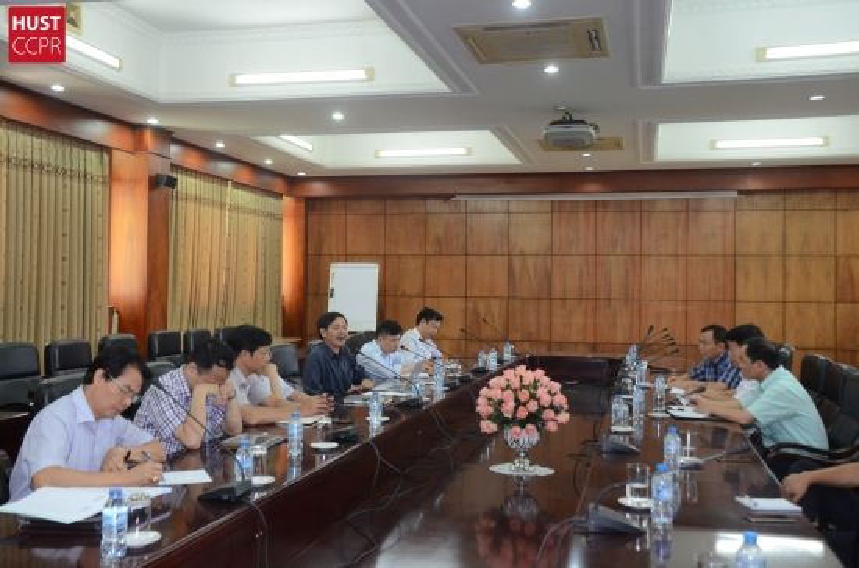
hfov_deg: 53.2
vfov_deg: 36.7
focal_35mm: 36
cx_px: 430
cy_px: 284
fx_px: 857
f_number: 4
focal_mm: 24
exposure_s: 1/60
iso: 1600
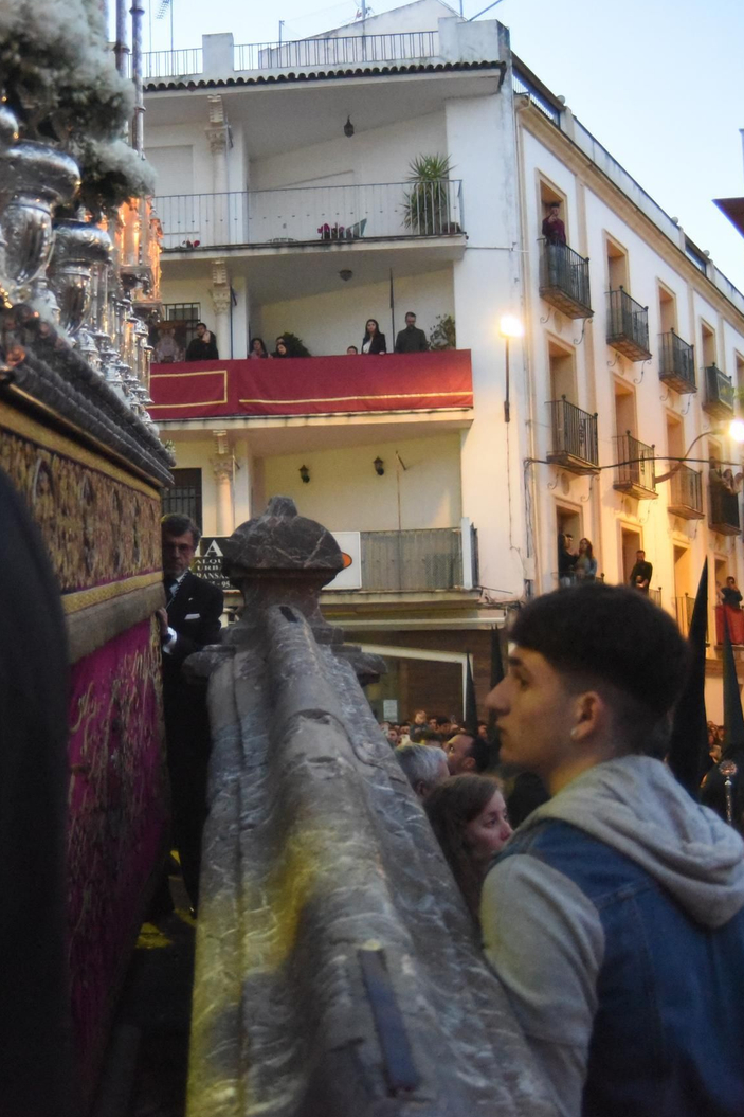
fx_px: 1364
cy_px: 561
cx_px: 178
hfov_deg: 30.0
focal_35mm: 44
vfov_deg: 44.5
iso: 12800
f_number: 4
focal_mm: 29
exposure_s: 1/250
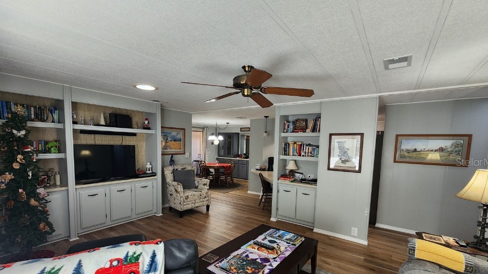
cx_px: 245
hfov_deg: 103.0
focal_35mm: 15
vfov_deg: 70.0
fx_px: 194
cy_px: 162
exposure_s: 1/60
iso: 160
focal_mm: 2.2
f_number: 2.2
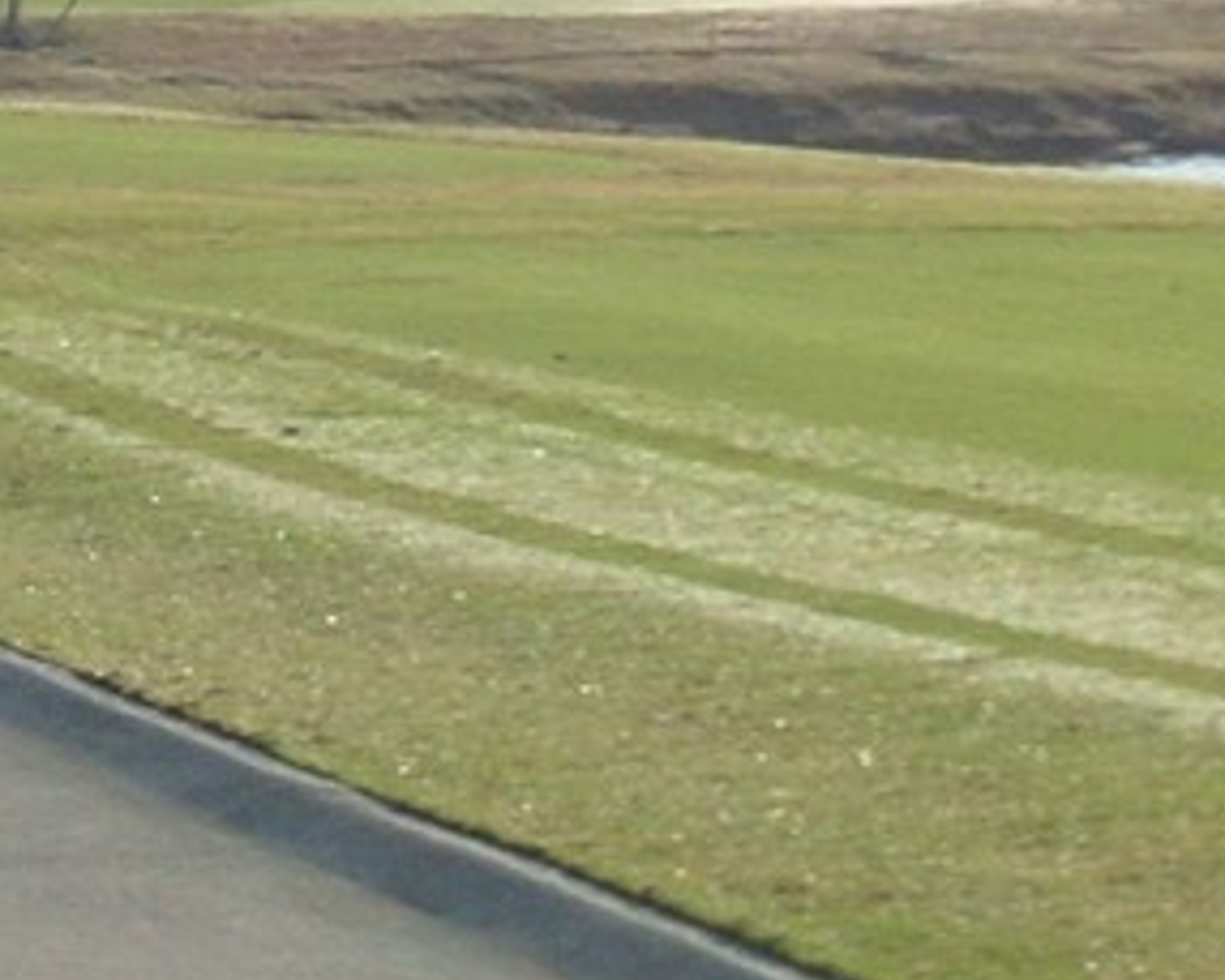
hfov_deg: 9.0
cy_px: -364
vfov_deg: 8.0
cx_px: -1829
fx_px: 6927
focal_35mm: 191
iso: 80
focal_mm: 7.8
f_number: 2.8
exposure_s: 1/2000
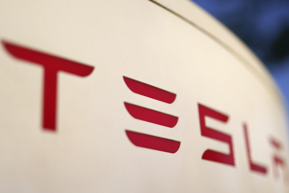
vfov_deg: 36.0
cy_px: 99
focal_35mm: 37
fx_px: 297
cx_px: 150
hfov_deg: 51.9
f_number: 1.4
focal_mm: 35
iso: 100
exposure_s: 1/10000
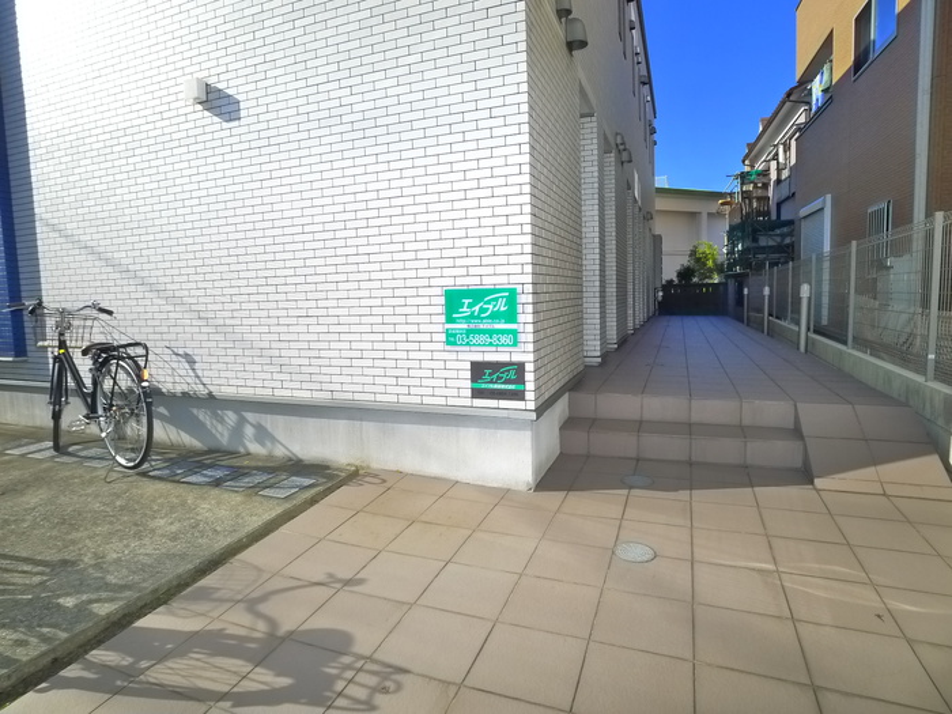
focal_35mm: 24
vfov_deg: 56.8
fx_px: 660
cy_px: 357
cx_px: 476
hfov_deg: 71.6
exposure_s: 1/800
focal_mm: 5.1
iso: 400
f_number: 4
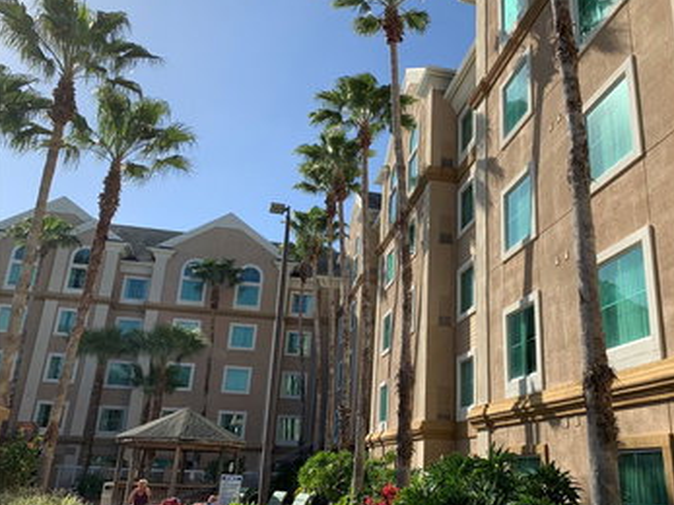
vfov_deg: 44.1
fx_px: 623
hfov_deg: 56.3
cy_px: 254
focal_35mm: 32
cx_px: 411
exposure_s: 1/2309
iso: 25
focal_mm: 4.25
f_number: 1.8
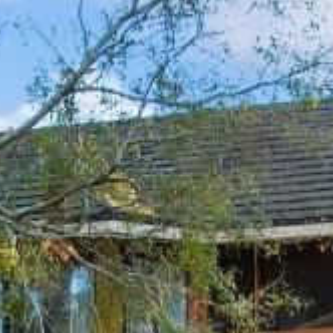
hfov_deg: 9.6
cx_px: 197
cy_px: 728
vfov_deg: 8.9
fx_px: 1992
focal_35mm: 183
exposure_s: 1/25
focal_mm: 8.38
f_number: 2.8
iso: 100
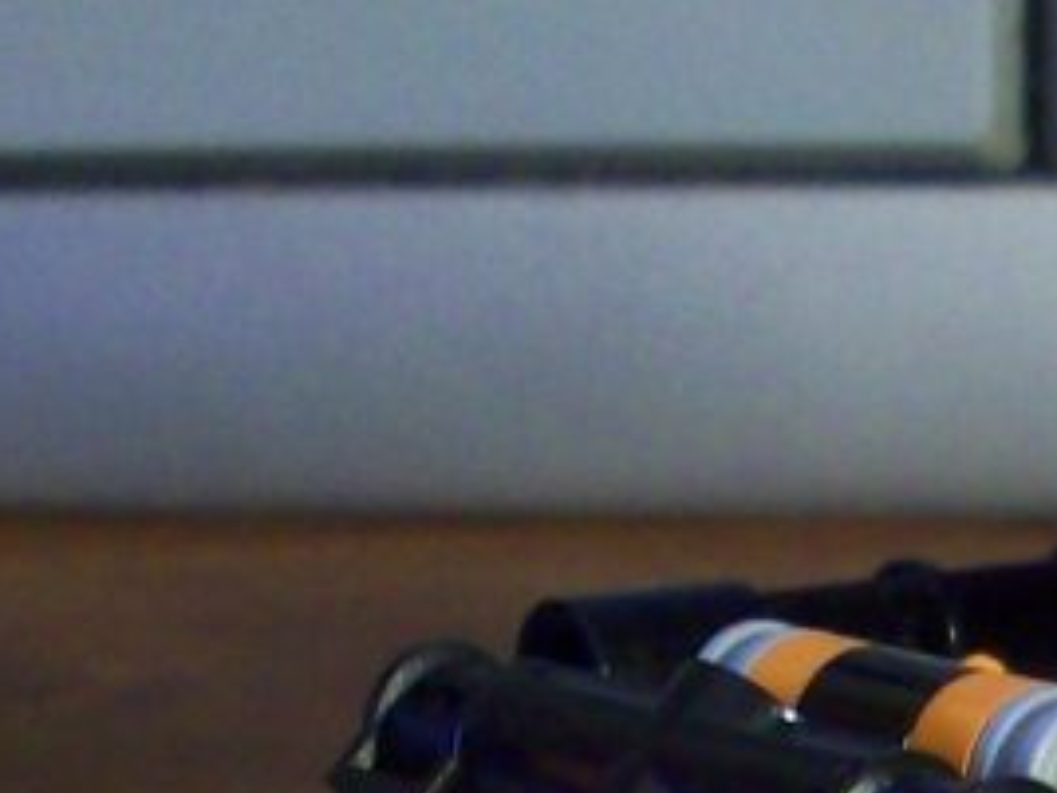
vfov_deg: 8.1
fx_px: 5405
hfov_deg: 11.0
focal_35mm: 177
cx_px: 1219
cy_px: 1381
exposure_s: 1/10.3
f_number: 2.8
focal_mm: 6.2
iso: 160
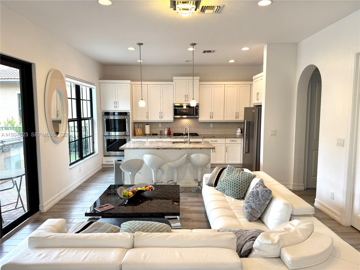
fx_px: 250
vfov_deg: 56.8
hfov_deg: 71.6
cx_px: 180
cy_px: 135
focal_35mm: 24
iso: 125
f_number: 1.78
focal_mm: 6.76
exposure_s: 1/120
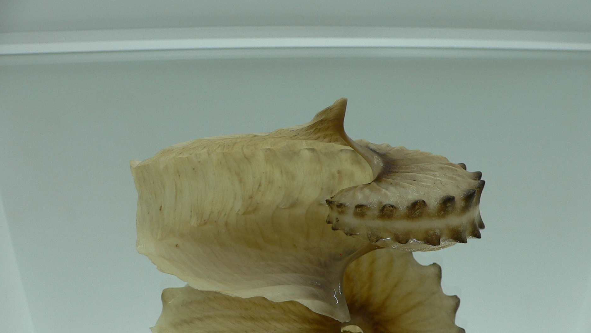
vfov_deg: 28.9
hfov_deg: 49.4
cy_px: 208
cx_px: 305
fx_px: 643
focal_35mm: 41
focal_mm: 4.6
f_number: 2.8
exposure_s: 1/80
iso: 80
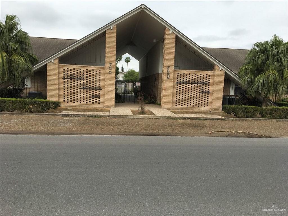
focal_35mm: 29
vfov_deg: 48.2
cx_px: 144
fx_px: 241
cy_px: 108
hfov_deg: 61.7
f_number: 2.2
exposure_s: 1/1451
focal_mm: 4.15
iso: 25
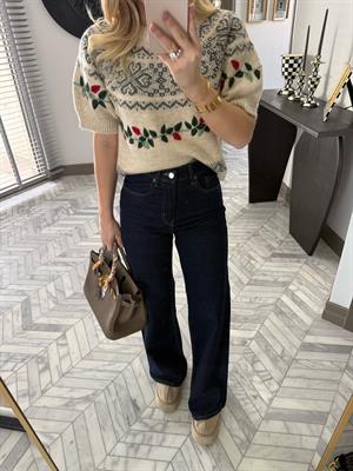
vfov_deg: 71.6
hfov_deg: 56.8
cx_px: 176
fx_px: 326
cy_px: 236
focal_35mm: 24
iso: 200
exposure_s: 1/60
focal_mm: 6.76
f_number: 1.78
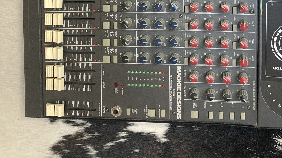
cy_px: -36
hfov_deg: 36.2
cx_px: 188
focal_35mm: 57
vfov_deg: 19.7
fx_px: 426
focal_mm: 3.99
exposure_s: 1/60
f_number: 1.8
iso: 160
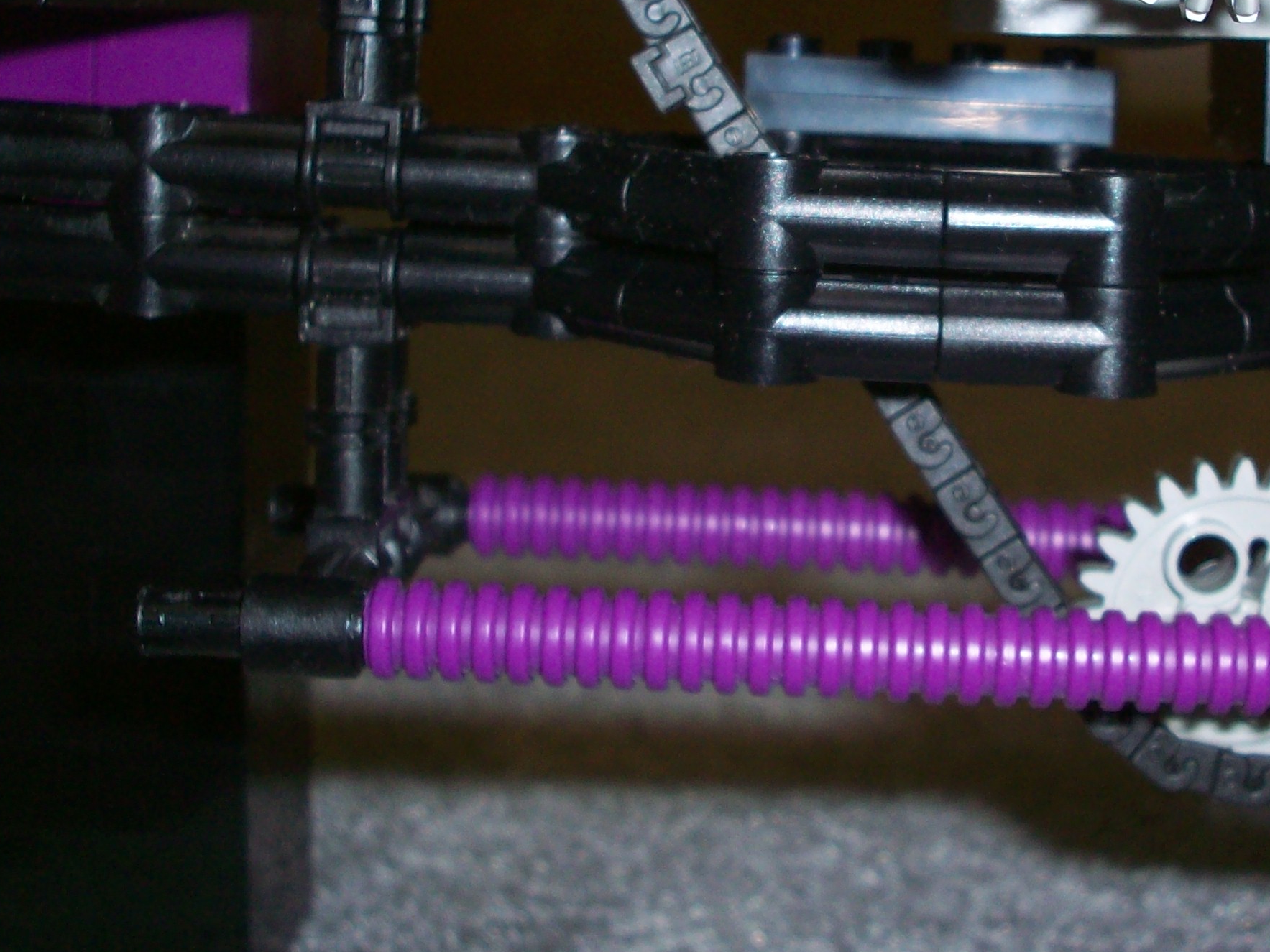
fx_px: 2348
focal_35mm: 64
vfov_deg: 22.8
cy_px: 288
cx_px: 857
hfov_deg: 30.0
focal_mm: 6.2
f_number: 2.8
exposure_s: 1/64
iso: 80
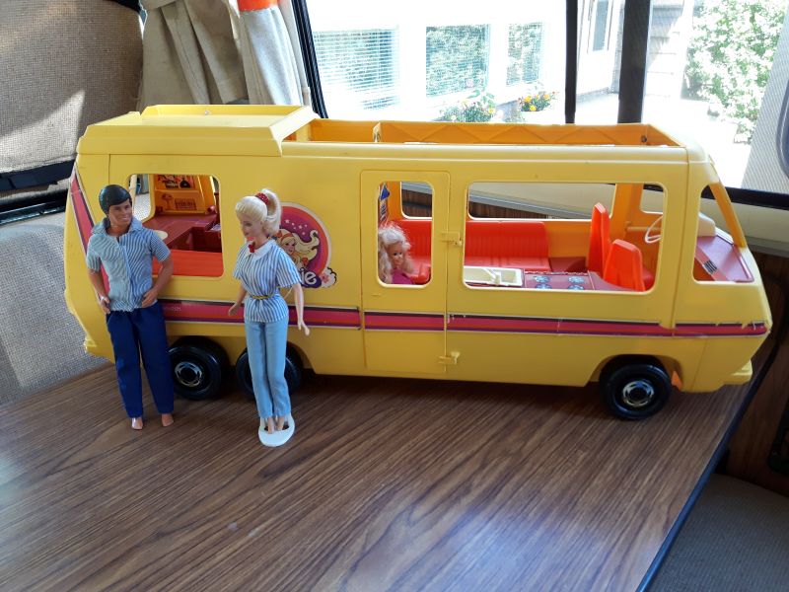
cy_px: 296
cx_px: 394
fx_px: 707
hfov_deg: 58.4
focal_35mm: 31
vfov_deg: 45.4
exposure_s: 1/33
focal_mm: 3.7
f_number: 1.9
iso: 80
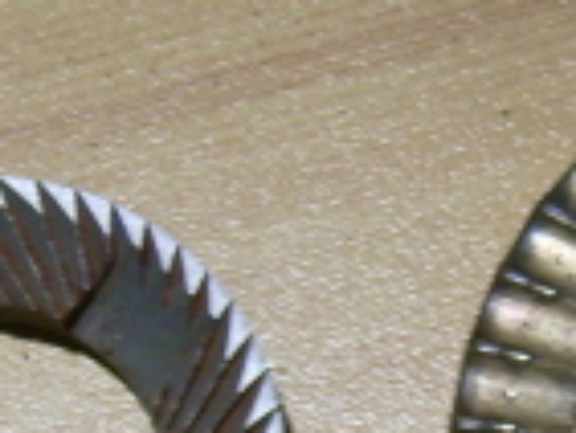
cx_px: 596
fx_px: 2481
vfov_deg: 9.9
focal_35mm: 149
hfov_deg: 13.0
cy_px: 466
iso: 50
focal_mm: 5.95
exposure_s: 1/11
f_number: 2.8
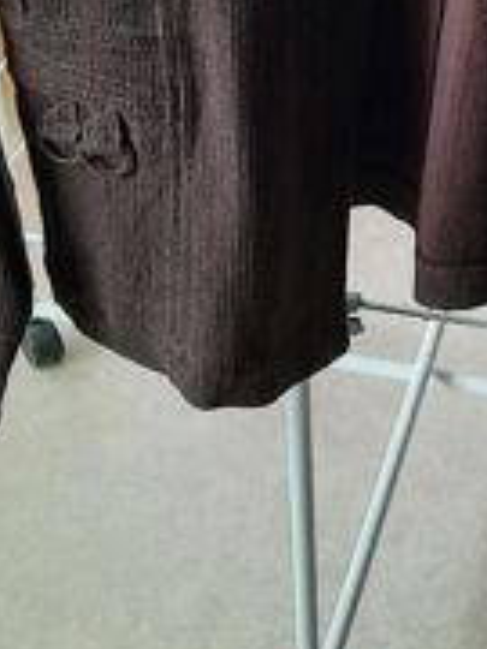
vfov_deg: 21.4
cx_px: 447
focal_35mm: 89
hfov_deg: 16.4
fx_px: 1669
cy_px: 40
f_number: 2
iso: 320
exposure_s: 1/50
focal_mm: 4.6
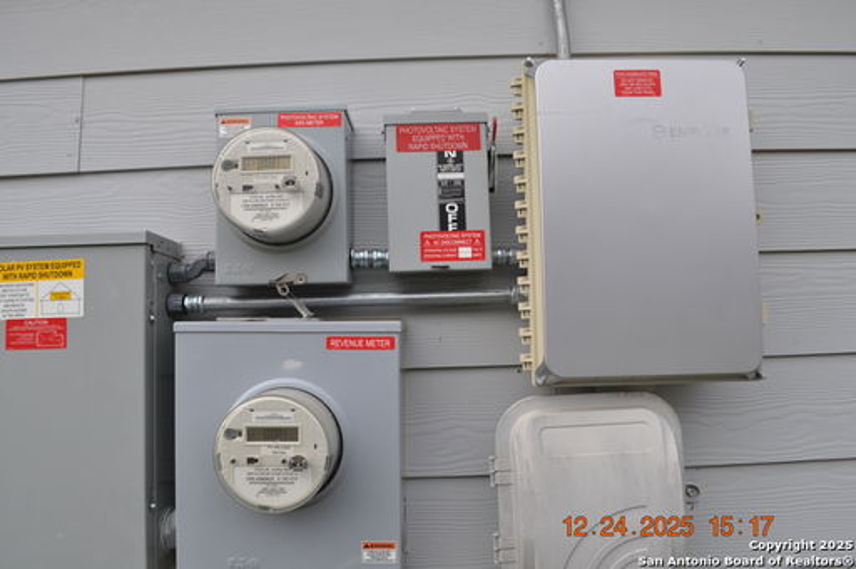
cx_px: 428
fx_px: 641
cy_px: 284
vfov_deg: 47.8
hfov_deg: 67.4
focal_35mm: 27
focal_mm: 18
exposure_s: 1/250
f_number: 8
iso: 200
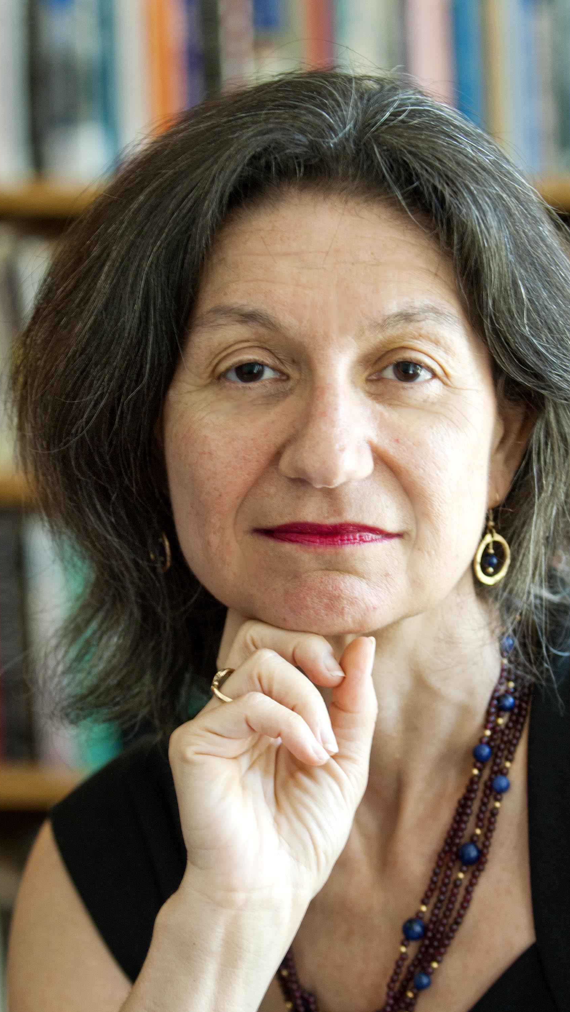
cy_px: 529
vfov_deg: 13.4
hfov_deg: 7.5
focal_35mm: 161
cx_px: 307
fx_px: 4325
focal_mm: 80
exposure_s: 1/10
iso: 100
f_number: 3.5
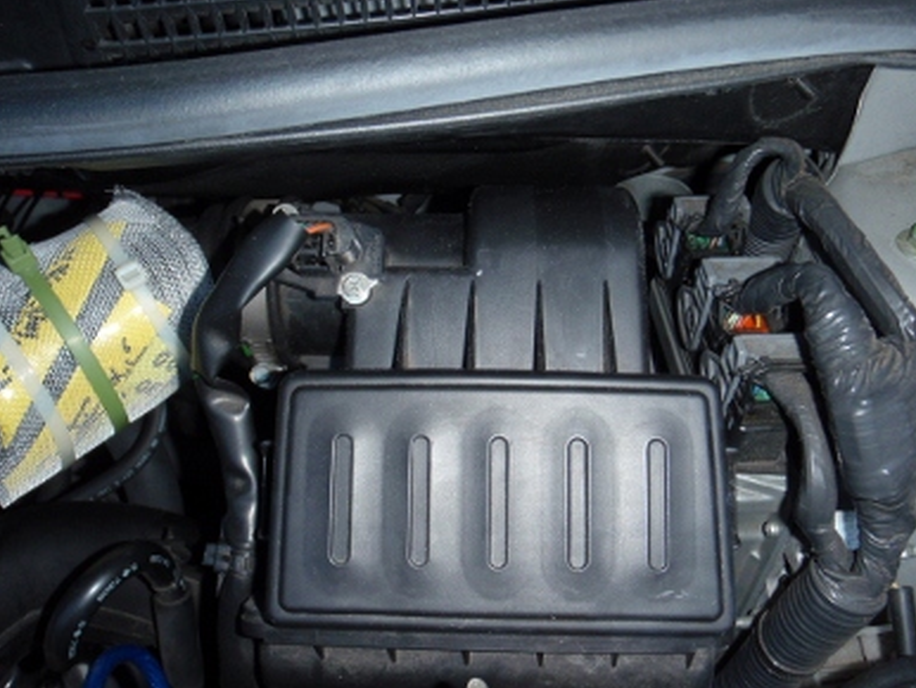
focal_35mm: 29
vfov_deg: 48.3
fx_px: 768
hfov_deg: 61.6
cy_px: 337
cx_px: 467
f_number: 3.5
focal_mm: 5
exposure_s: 1/30
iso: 100
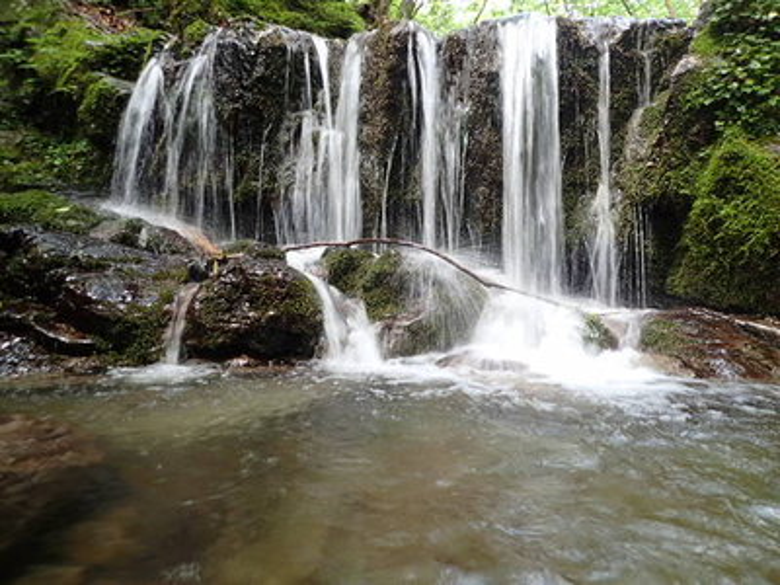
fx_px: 563
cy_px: 292
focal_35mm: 25
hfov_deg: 69.4
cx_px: 390
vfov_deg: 54.9
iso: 100
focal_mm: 4.5
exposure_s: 1/13
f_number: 2
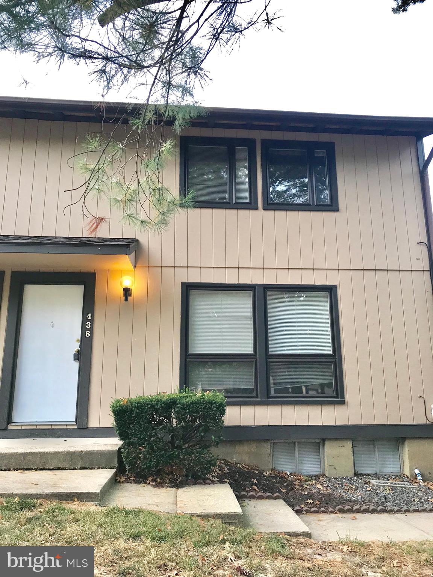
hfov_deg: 49.7
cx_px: 216
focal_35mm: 28
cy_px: 288
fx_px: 467
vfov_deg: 63.4
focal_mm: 3.99
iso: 25
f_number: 1.8
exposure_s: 1/40
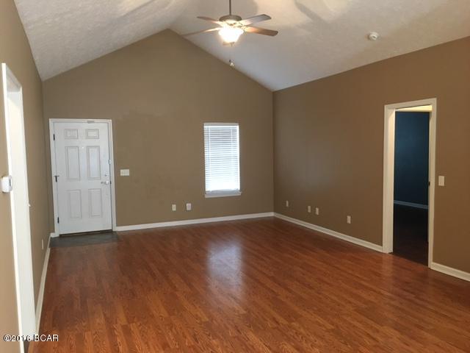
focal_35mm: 29
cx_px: 235
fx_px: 394
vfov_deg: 48.2
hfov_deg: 61.7
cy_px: 176
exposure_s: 1/24
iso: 200
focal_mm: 4.15
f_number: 2.2
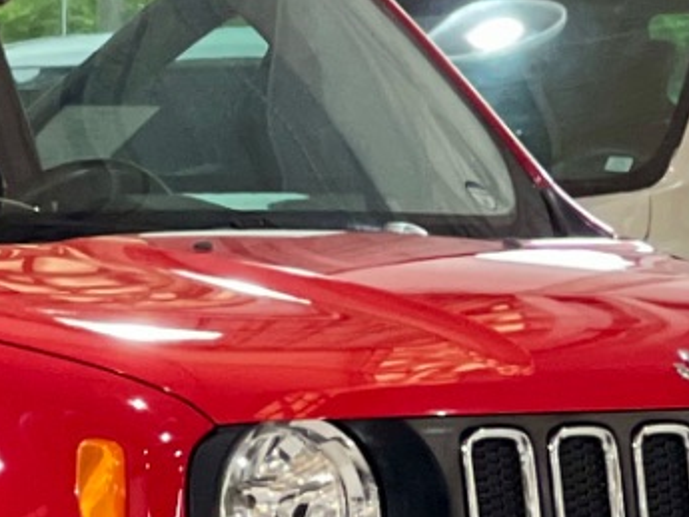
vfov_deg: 3.5
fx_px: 8522
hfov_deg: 4.6
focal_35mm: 428
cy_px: 252
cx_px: -172
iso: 320
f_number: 2.8
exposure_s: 1/40
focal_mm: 9
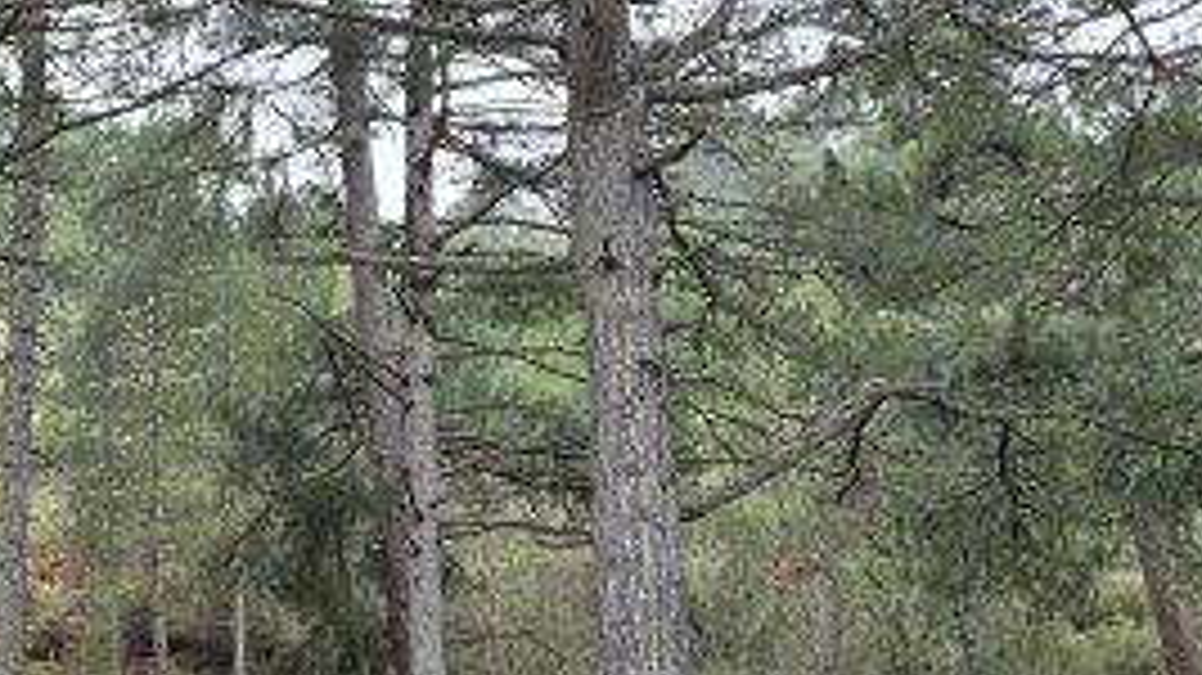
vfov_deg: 16.1
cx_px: -72
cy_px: 374
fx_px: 2390
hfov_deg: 26.3
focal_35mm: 75
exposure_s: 1/180
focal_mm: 6.3
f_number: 1.7
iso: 32
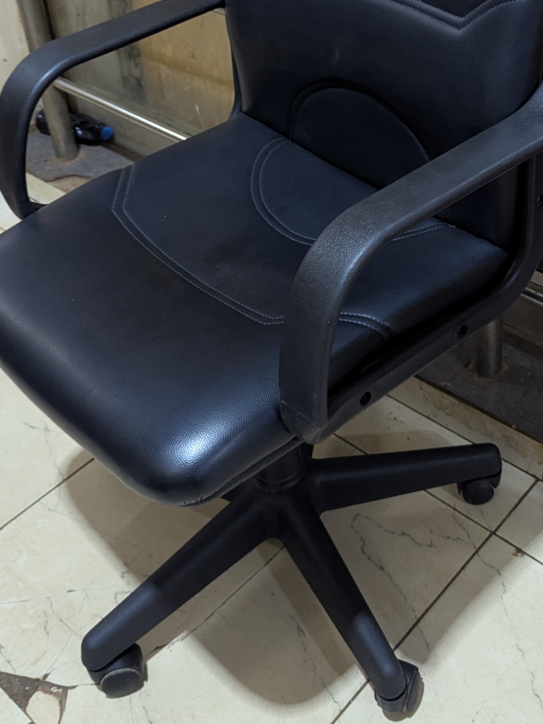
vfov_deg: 40.0
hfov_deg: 31.2
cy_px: 173
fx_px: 962
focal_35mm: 46
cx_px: 369
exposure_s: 1/50
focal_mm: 6.81
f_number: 1.85
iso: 728
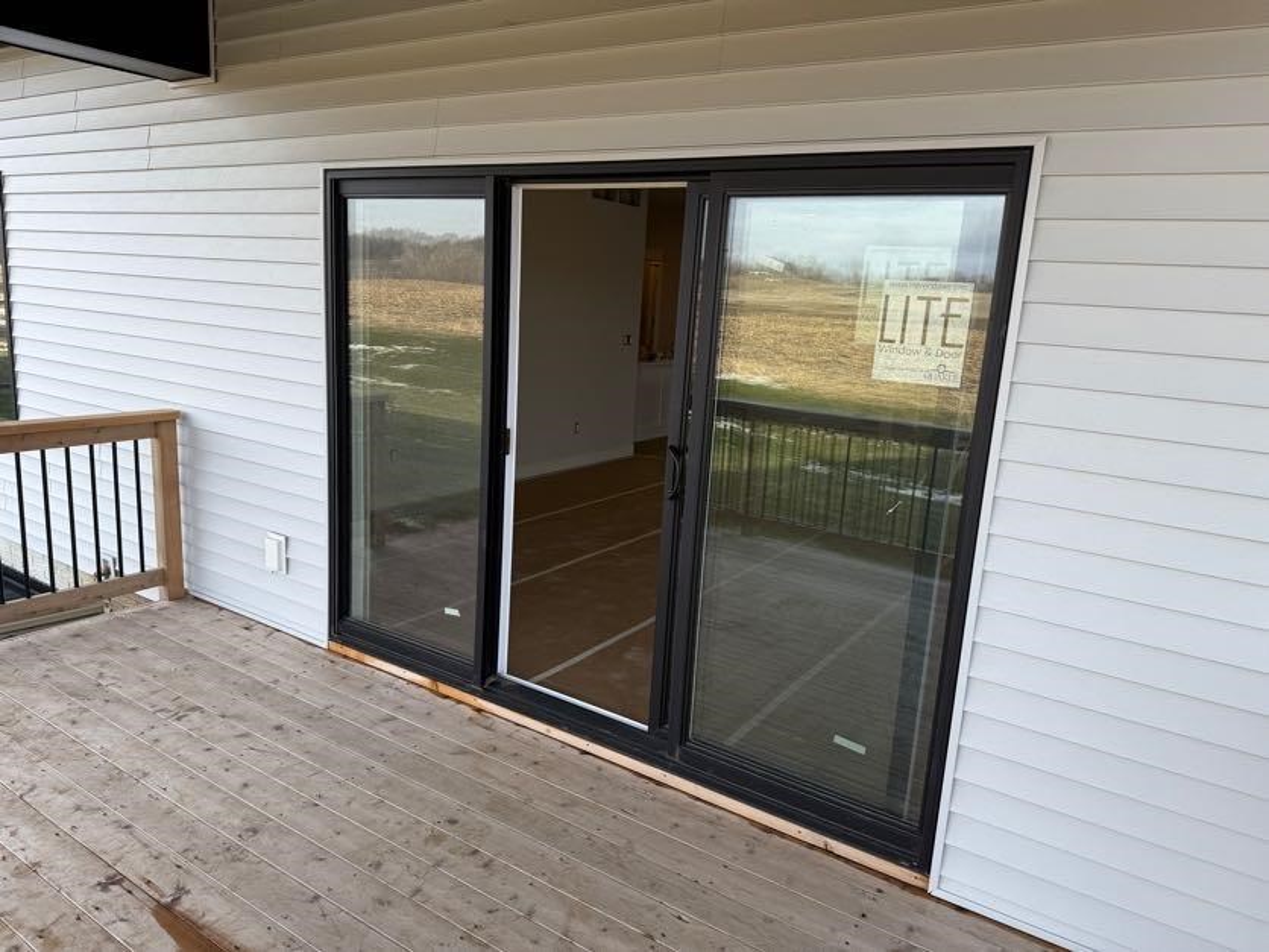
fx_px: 880
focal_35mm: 24
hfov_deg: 71.6
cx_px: 634
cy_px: 476
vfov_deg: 56.8
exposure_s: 1/695
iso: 80
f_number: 1.78
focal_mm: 6.76
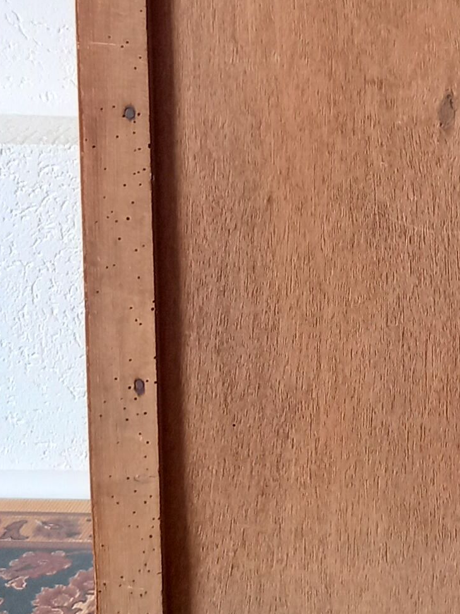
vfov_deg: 18.4
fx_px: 1825
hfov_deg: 13.7
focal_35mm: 103
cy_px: -52
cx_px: 646
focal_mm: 4.6
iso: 80
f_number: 2
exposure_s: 1/50
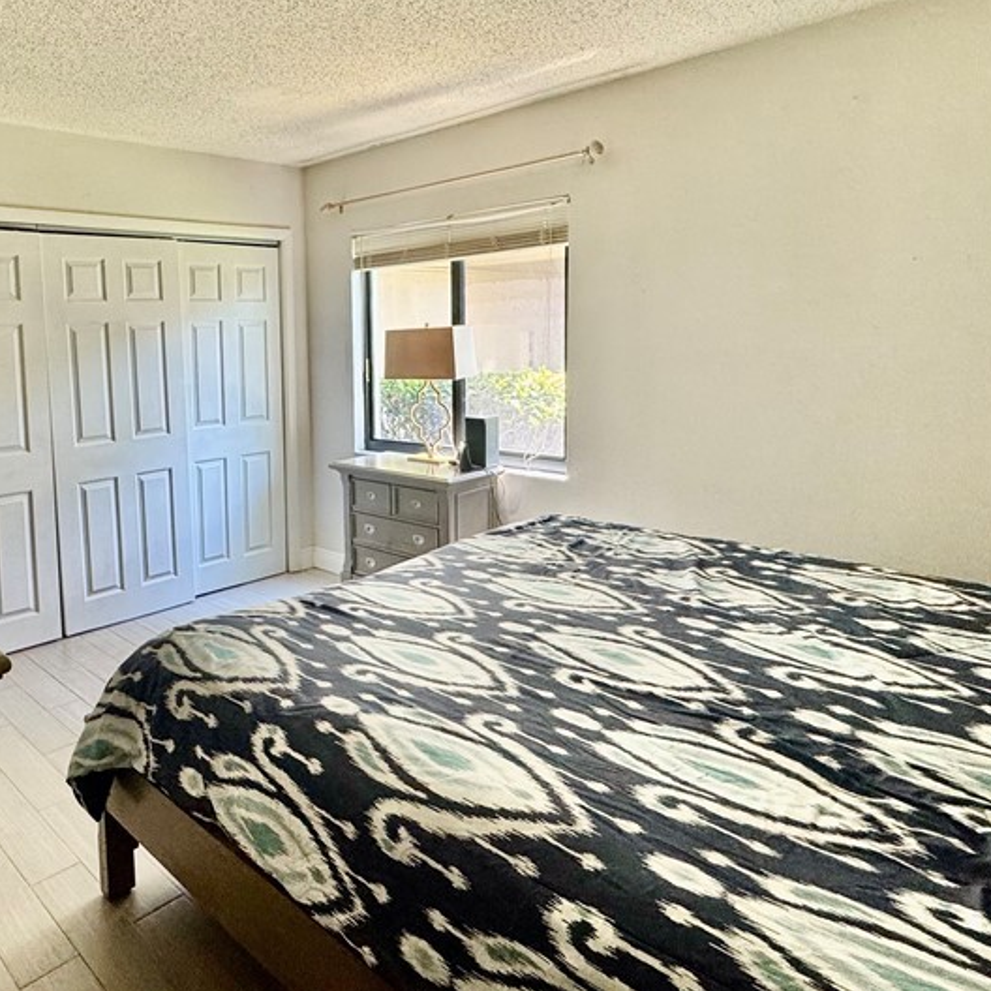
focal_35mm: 24
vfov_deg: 64.7
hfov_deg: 61.9
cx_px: 265
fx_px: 777
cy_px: 417
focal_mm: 2.22
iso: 200
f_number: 2.2
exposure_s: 1/99
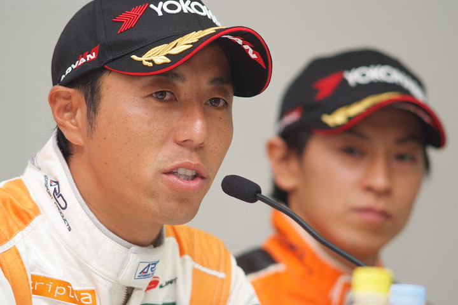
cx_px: 229
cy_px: 152
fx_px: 3435
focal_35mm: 270
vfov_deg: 5.1
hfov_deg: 7.6
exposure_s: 1/125
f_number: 2.8
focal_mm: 180
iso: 200
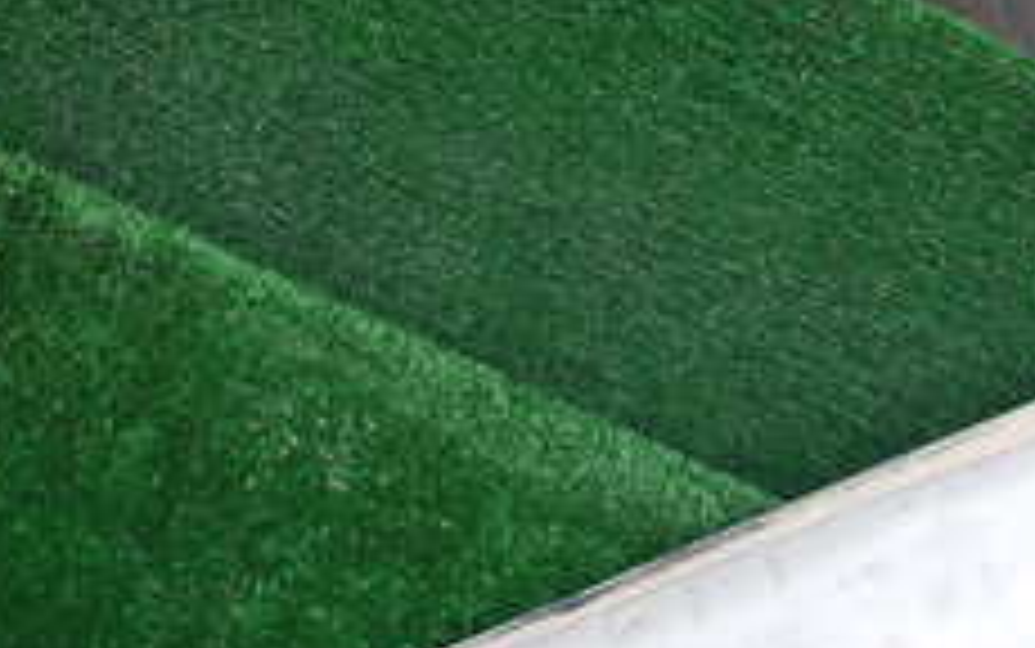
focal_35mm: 69
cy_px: 819
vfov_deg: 17.8
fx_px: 1947
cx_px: 639
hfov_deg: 29.7
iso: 100
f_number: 2
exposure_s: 1/100
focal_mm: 4.5
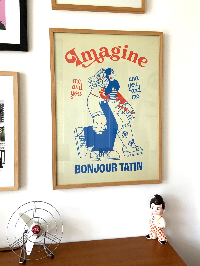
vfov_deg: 61.7
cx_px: 100
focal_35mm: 29
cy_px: 133
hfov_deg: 48.2
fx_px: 223
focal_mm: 3
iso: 64
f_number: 1.8
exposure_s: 1/50
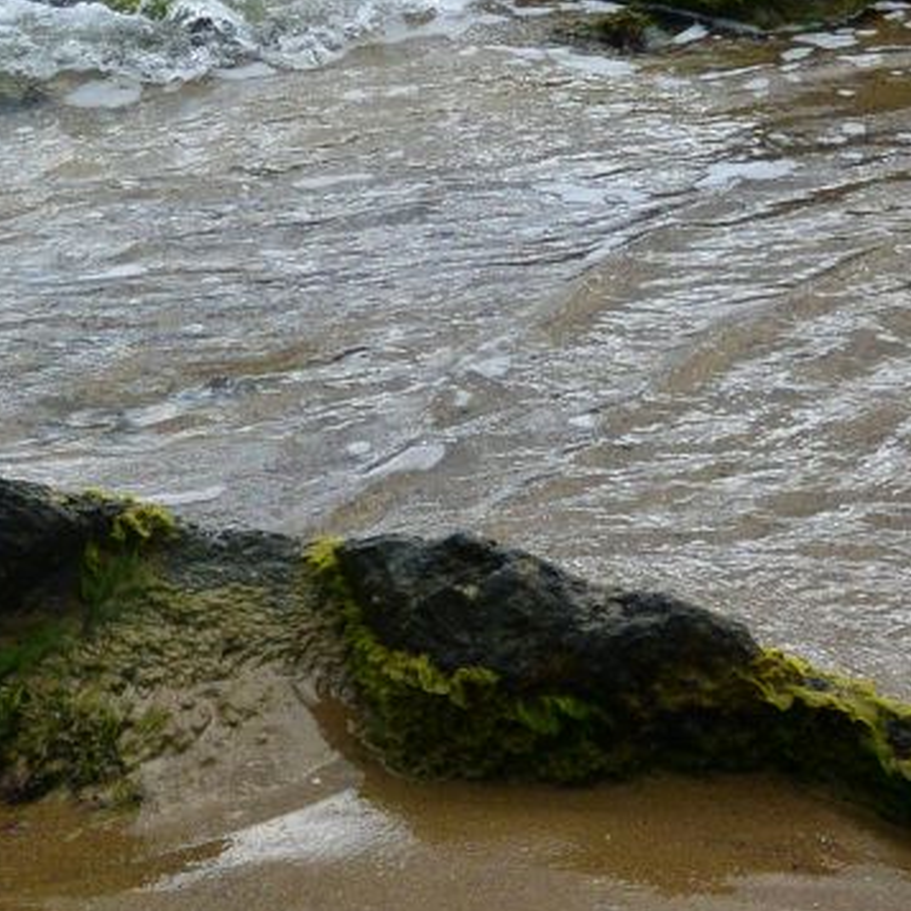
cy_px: 93
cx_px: 140
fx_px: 3811
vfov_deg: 13.5
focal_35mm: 128
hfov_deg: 13.5
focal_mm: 15.7
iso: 160
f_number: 5
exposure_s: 1/800
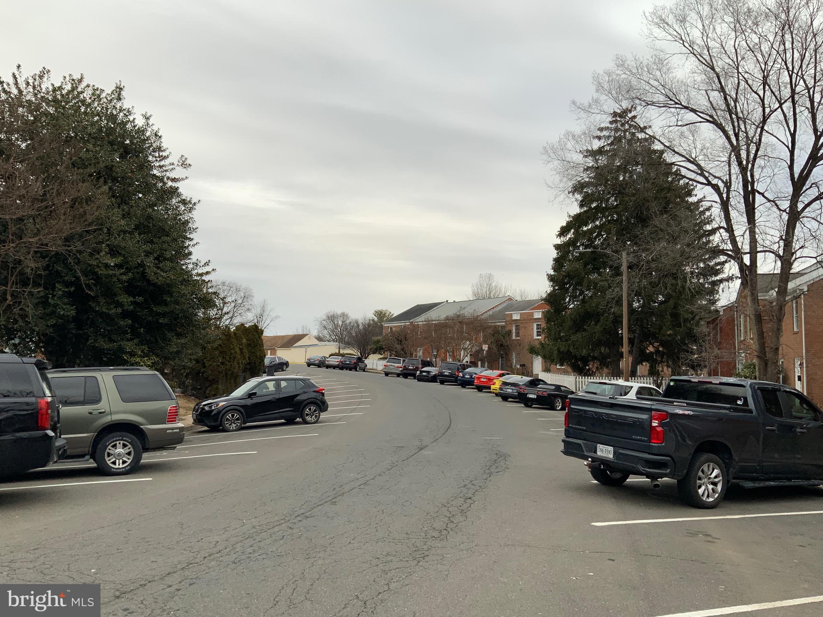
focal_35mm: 29
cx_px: 412
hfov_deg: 61.7
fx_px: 689
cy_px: 308
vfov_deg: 48.2
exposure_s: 1/153
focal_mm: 3
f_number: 1.8
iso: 16
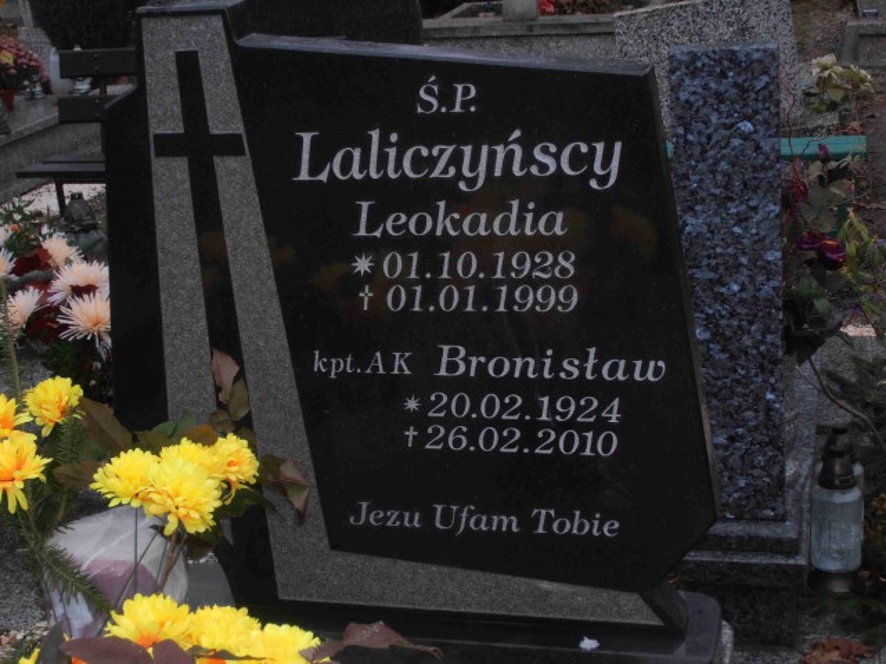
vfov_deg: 21.3
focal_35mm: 69
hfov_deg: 28.2
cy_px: 332
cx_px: 443
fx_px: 1766
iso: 125
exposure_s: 1/50
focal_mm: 12.29
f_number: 4.8
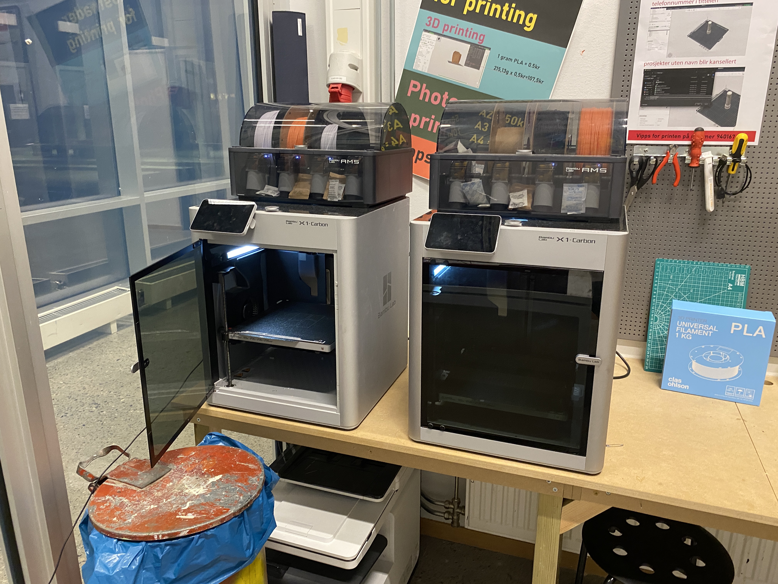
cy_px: 292
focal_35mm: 26
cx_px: 389
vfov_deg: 53.1
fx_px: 584
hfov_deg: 67.3
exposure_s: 1/58
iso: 320
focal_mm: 4.25
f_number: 1.8
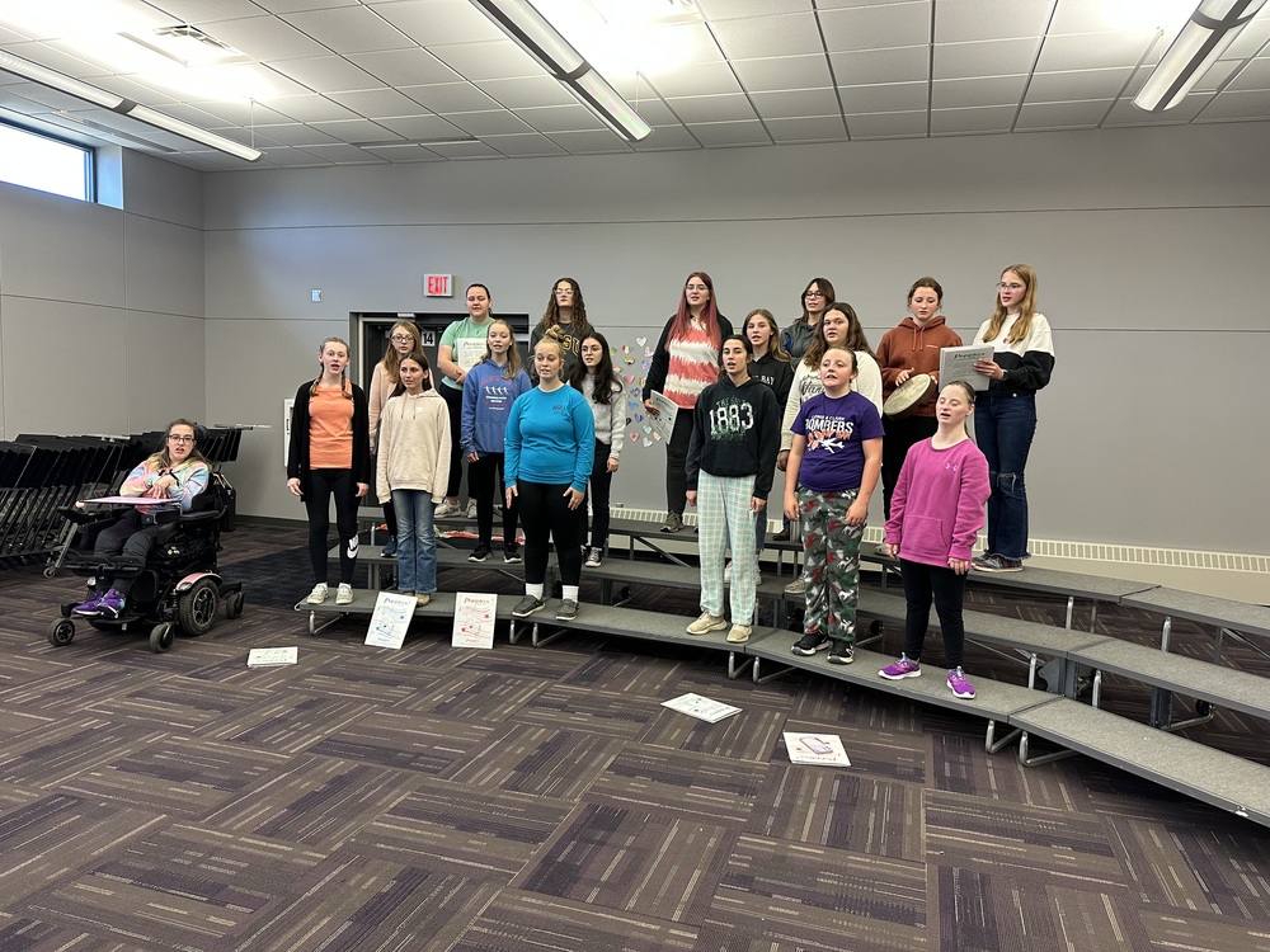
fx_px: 881
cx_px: 635
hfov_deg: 71.6
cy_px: 476
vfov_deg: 56.8
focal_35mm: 24
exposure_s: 1/120
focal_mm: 6.86
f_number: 1.78
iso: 200
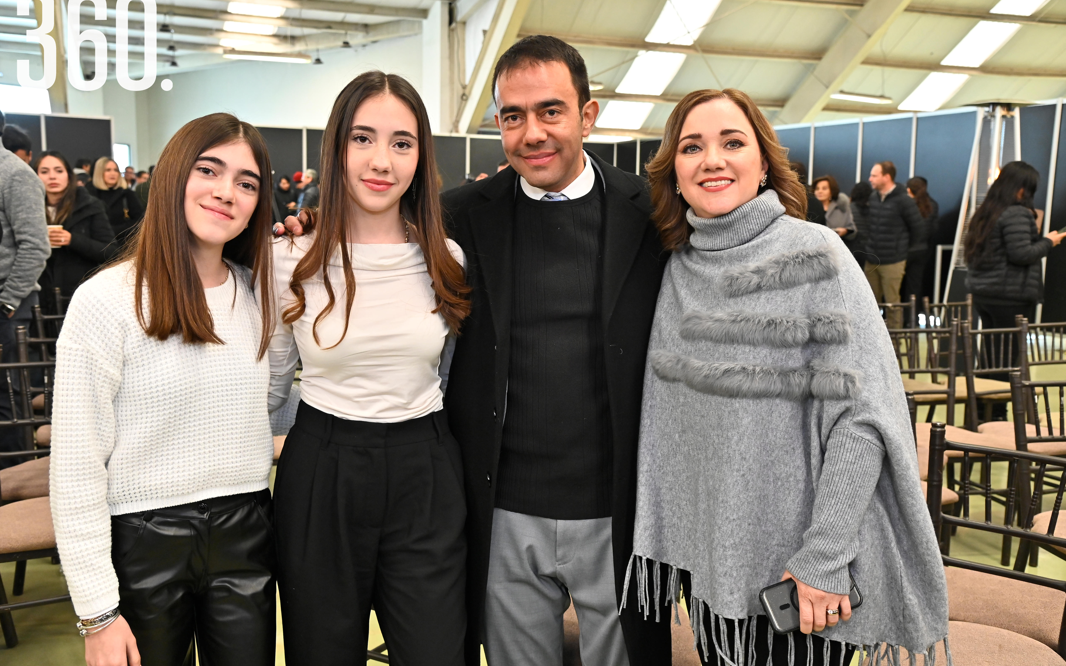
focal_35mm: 36
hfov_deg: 54.0
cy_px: 330
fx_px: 1046
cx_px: 534
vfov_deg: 35.3
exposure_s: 1/160
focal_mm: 35
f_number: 5.6
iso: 2000
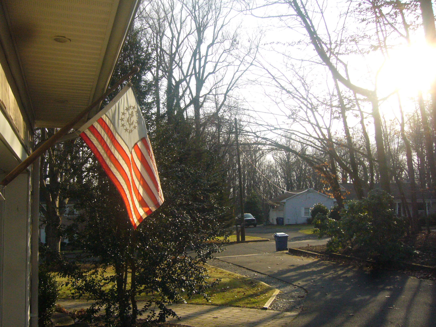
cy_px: 164
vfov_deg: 40.7
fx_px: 441
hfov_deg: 52.6
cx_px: 218
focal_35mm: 35
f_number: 5.6
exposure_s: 1/500
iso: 200
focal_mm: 5.8
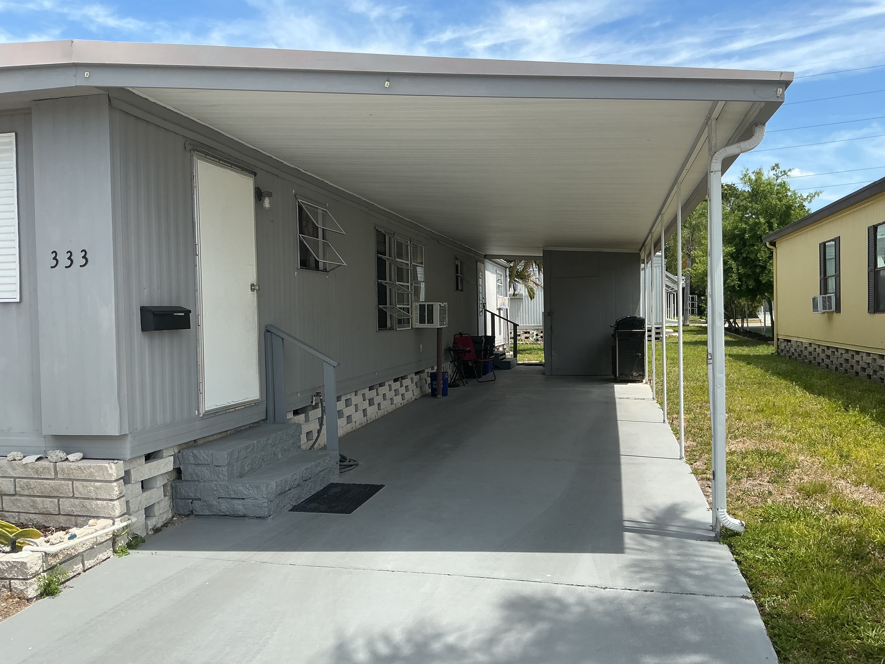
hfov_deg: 61.7
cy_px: 332
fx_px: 741
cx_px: 442
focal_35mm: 29
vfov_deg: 48.2
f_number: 1.8
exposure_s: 1/1279
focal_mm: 3
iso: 25
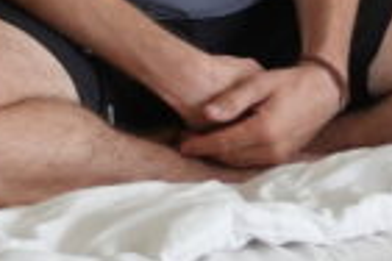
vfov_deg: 5.1
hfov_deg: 8.1
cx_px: -175
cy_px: -665
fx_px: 2729
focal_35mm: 251
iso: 400
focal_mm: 23
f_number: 4
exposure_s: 1/160
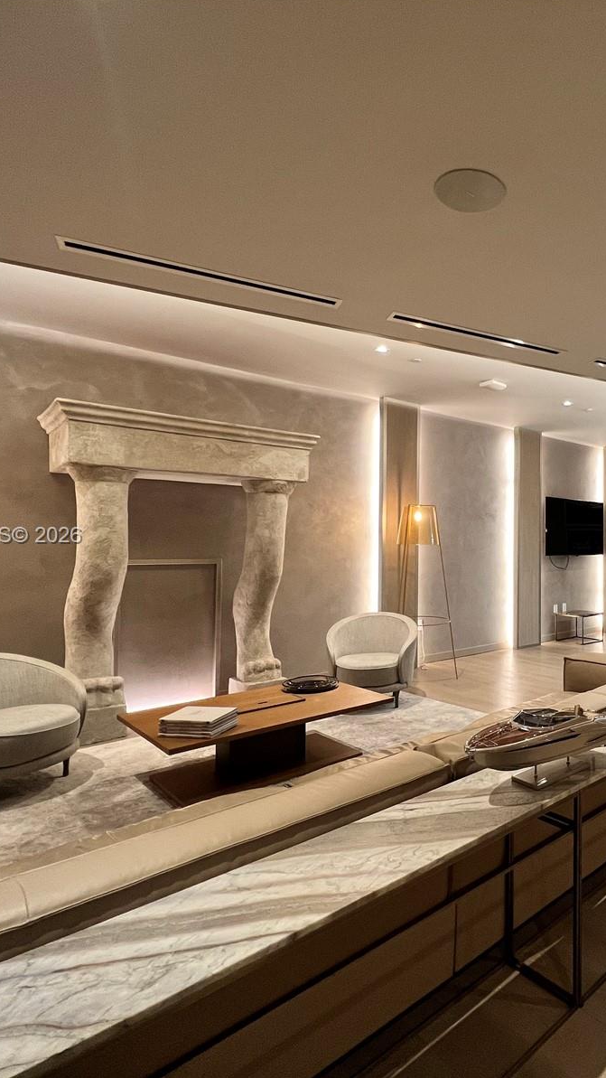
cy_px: 537
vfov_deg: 89.6
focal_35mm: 19
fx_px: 543
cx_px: 523
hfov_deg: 52.6
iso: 125
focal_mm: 1.57
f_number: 1.8
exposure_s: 1/60
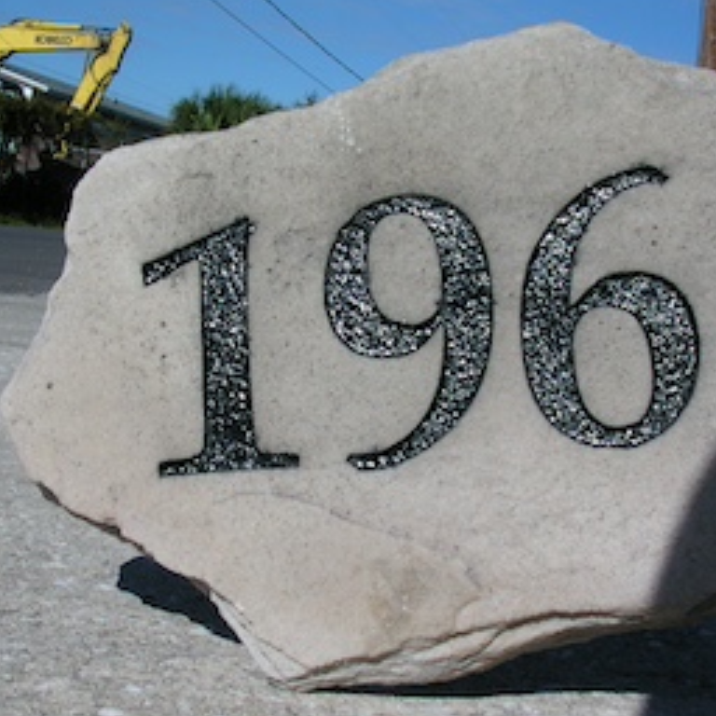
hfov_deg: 33.4
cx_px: 392
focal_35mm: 51
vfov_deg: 33.4
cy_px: 383
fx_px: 1193
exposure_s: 1/874
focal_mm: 5.6
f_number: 4.5
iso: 100
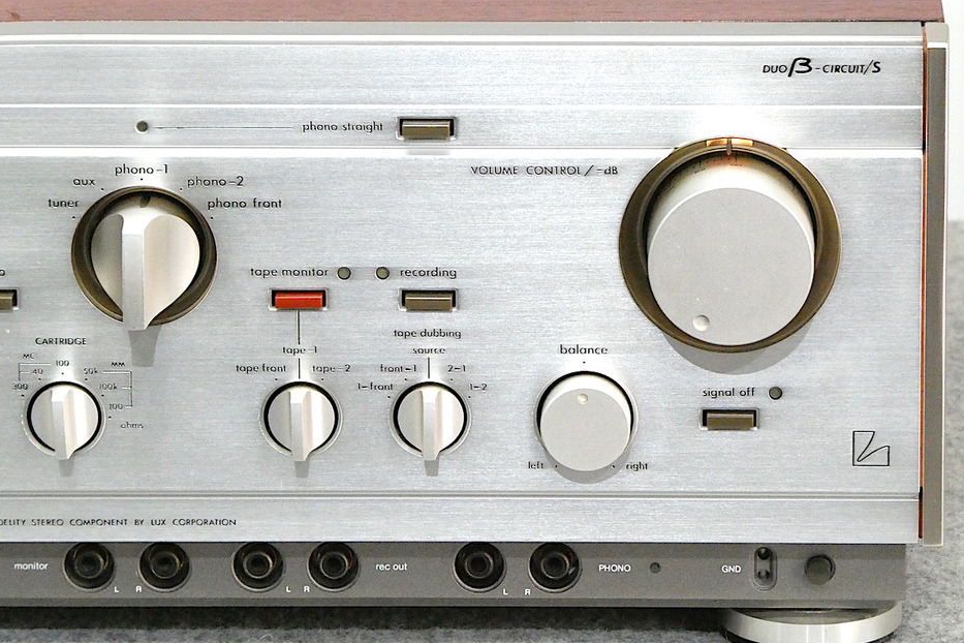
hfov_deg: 9.0
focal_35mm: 229
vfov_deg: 6.0
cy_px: 370
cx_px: 489
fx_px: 6132
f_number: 5.6
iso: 1600
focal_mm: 38.4
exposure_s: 1/60
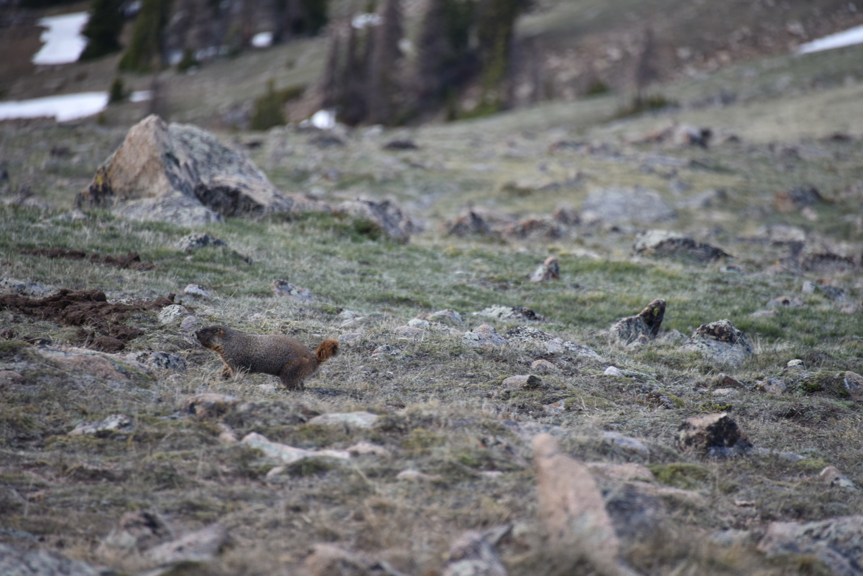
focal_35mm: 300
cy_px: 288
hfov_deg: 6.9
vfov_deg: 4.6
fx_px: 7193
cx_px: 432
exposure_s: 1/640
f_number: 5.6
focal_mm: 300
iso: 500
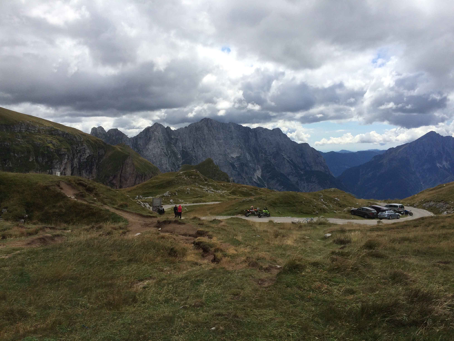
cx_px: 227
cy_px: 170
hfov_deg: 61.7
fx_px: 380
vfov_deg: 48.2
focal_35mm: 29
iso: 32
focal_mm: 4.15
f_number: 2.2
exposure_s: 1/3425
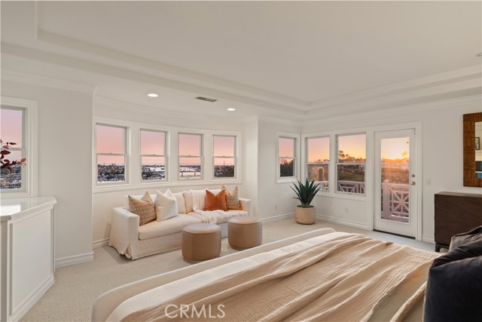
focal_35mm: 18
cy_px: 161
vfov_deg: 67.4
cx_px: 241
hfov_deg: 90.0
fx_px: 241
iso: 1000
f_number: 4.5
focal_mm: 18
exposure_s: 1/25
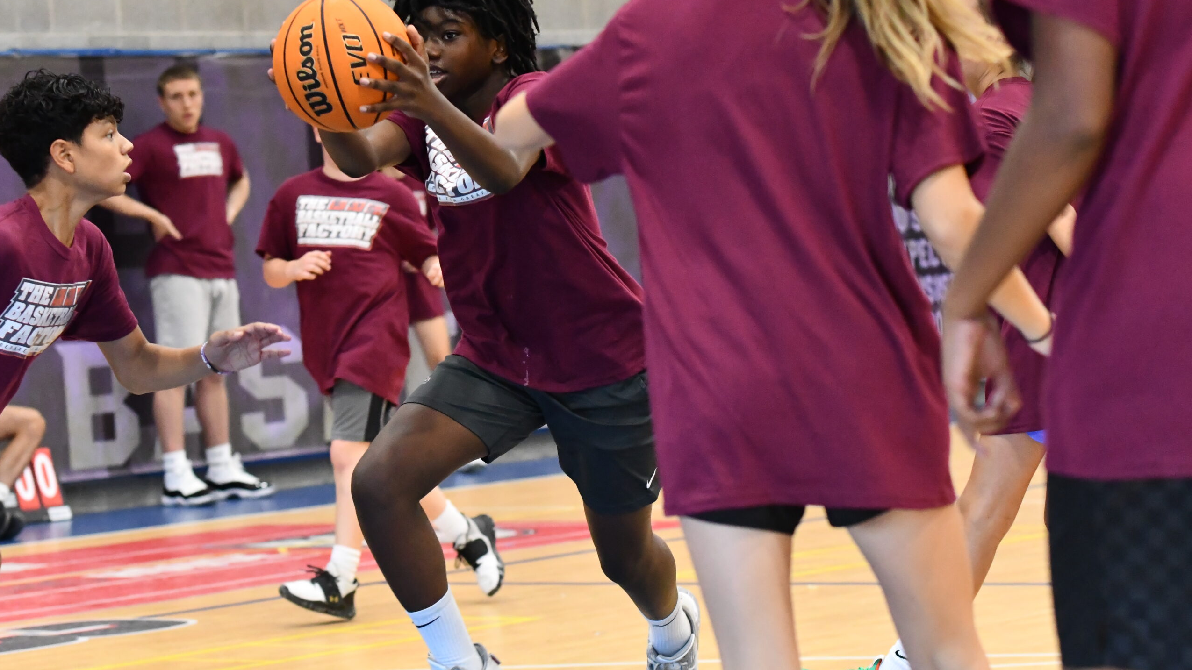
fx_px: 4488
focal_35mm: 142
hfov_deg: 15.1
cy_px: 329
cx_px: 594
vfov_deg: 8.5
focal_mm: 90
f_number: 4
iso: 8000
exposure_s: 1/800
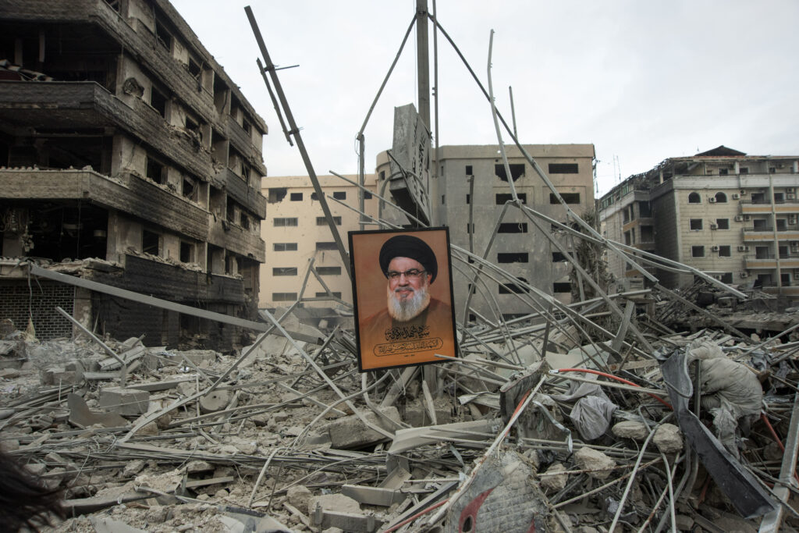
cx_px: 400
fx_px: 533
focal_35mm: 24
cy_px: 266
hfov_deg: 73.7
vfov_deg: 53.1
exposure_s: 1/250
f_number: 4
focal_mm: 24
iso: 400
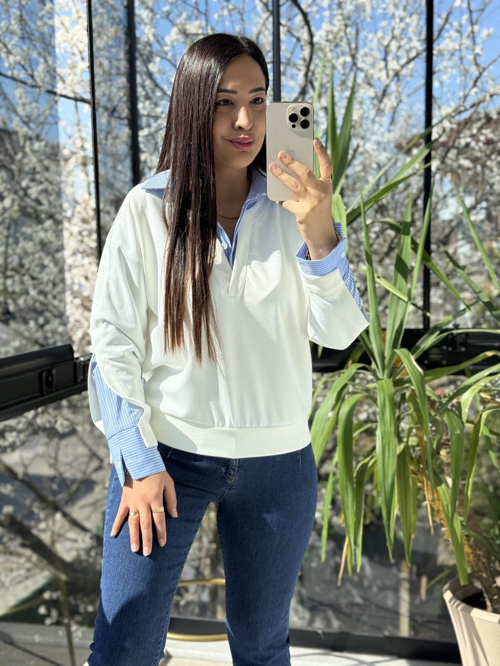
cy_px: 333
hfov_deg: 30.3
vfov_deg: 39.7
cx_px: 250
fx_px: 924
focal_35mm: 48
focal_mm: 6.76
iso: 80
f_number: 1.78
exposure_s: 1/1642
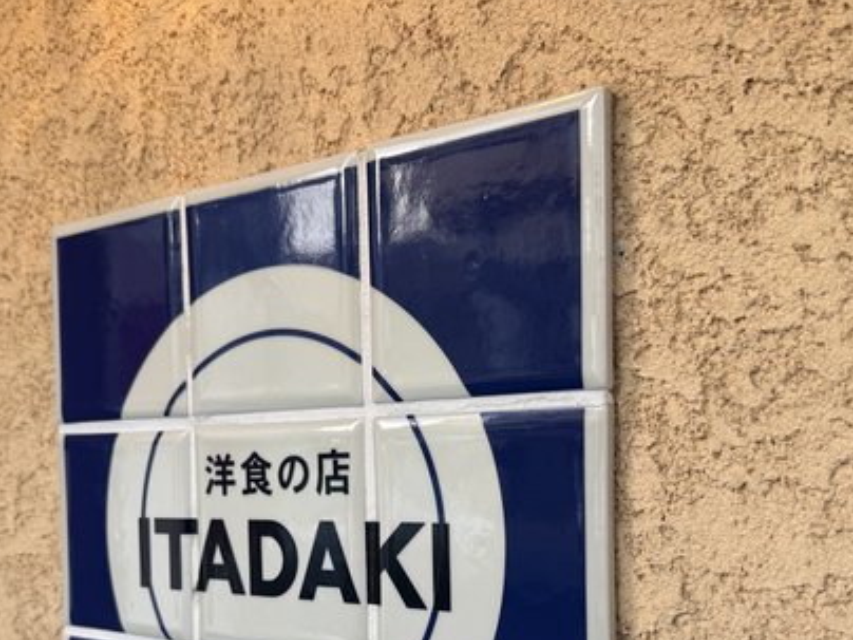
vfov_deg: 36.6
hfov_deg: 48.9
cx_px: 388
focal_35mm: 38
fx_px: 936
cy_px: 501
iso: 80
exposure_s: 1/448
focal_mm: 6.76
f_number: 1.78
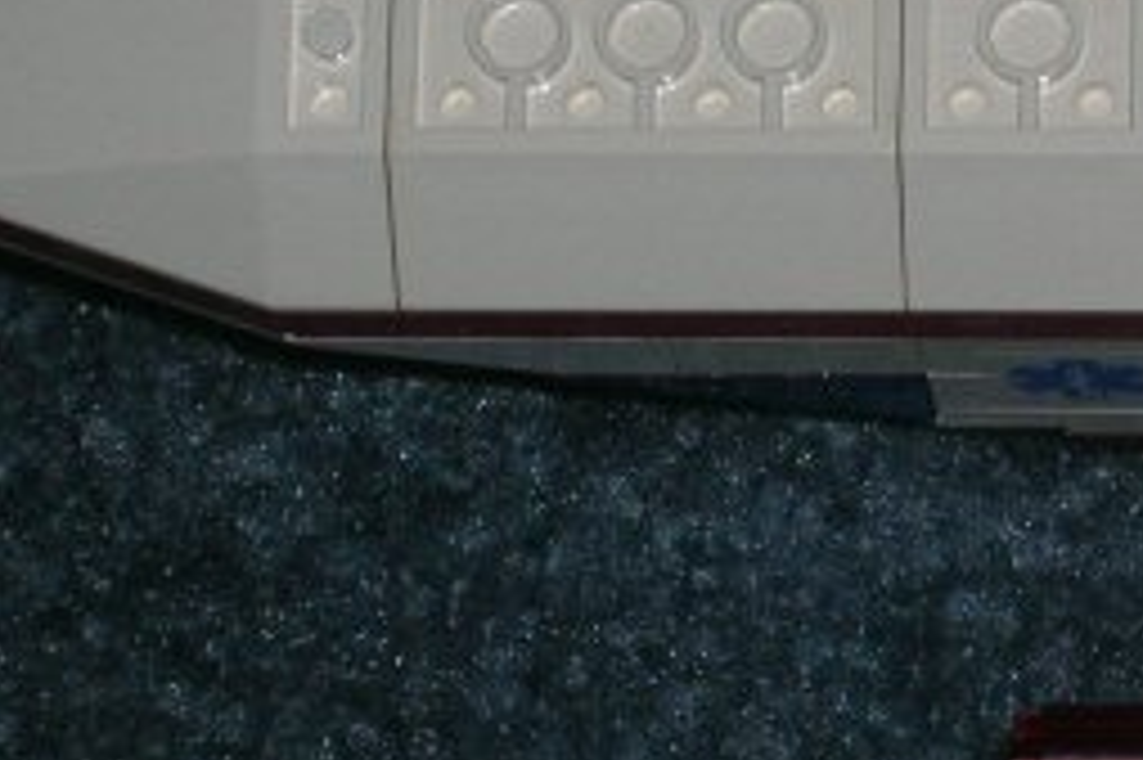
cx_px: 1238
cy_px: 272
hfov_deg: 7.8
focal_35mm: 261
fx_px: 8281
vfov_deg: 5.3
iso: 50
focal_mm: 13.6
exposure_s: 1/60.1
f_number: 4.3
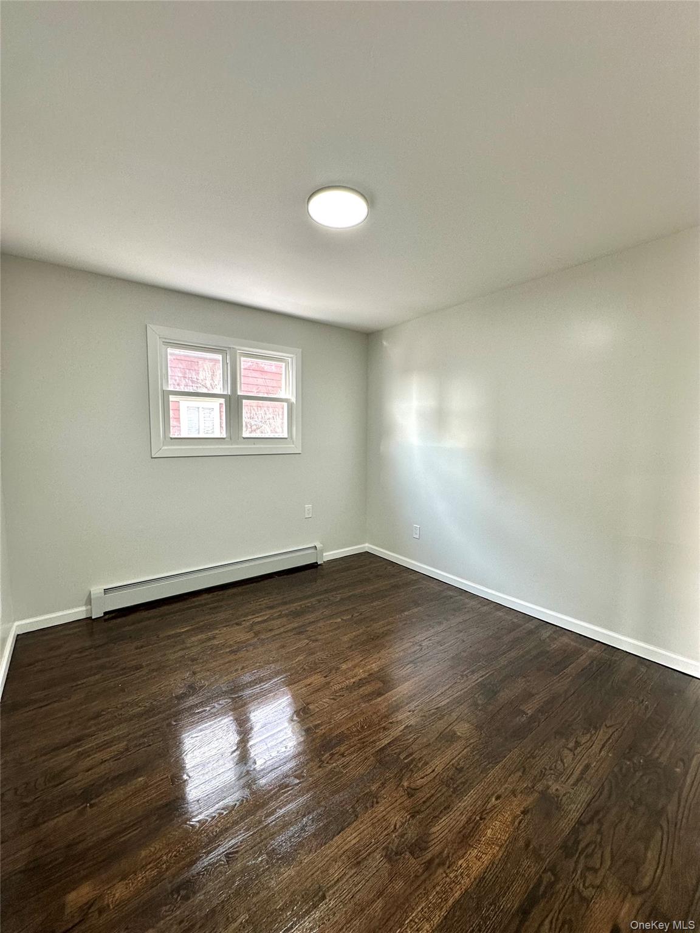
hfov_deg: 85.7
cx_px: 350
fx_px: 377
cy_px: 466
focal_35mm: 14
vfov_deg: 102.1
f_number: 2.2
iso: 125
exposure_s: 1/120
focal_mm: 2.22
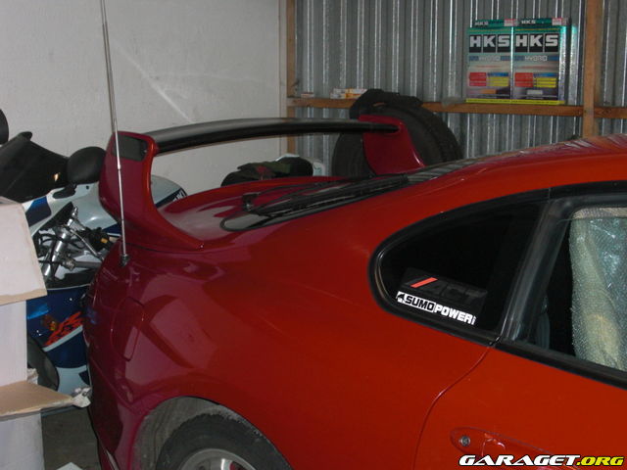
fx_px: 942
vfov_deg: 28.0
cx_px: 314
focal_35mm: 52
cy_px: 235
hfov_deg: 36.8
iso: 200
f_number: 3.4
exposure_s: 1/60
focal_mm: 9.1
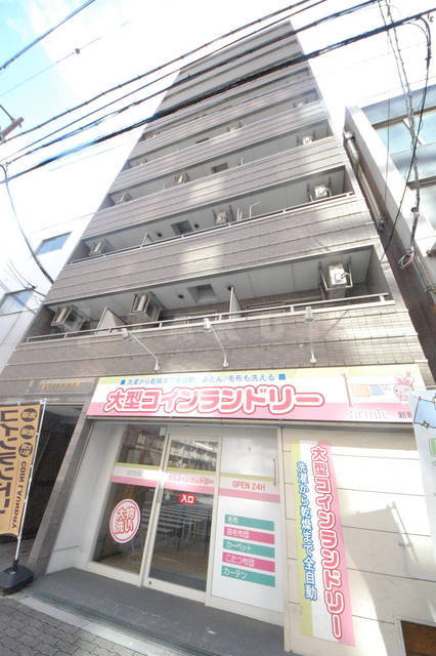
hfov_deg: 86.5
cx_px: 218
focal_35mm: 13
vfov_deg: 109.4
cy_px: 328
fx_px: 232
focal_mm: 8.5
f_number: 10
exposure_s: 1/400
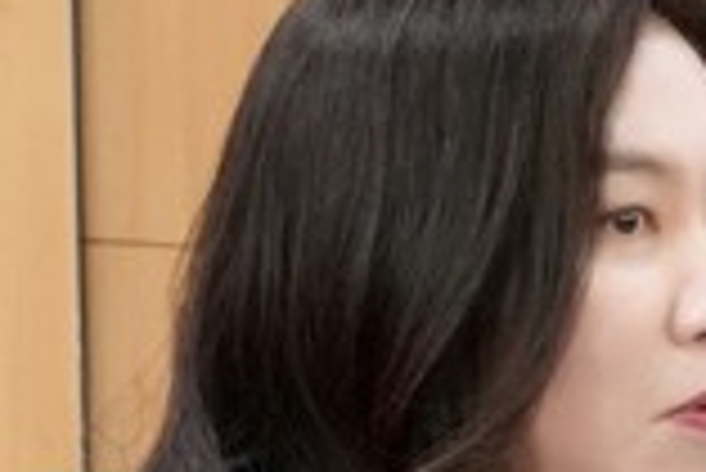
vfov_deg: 4.8
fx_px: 5614
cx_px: 764
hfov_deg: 7.2
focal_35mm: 286
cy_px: 593
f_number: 18
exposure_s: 1/80
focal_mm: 75
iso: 8000
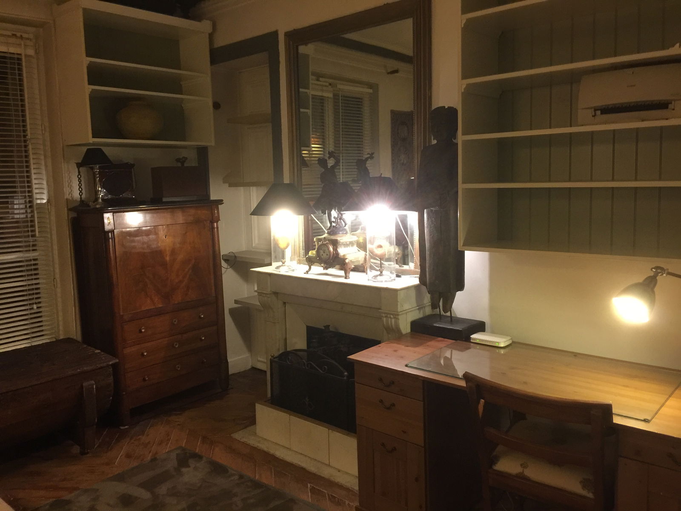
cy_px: 256
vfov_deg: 48.2
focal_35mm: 29
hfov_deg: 61.7
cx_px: 340
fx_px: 571
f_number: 2.2
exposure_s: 1/17
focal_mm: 4.15
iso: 160
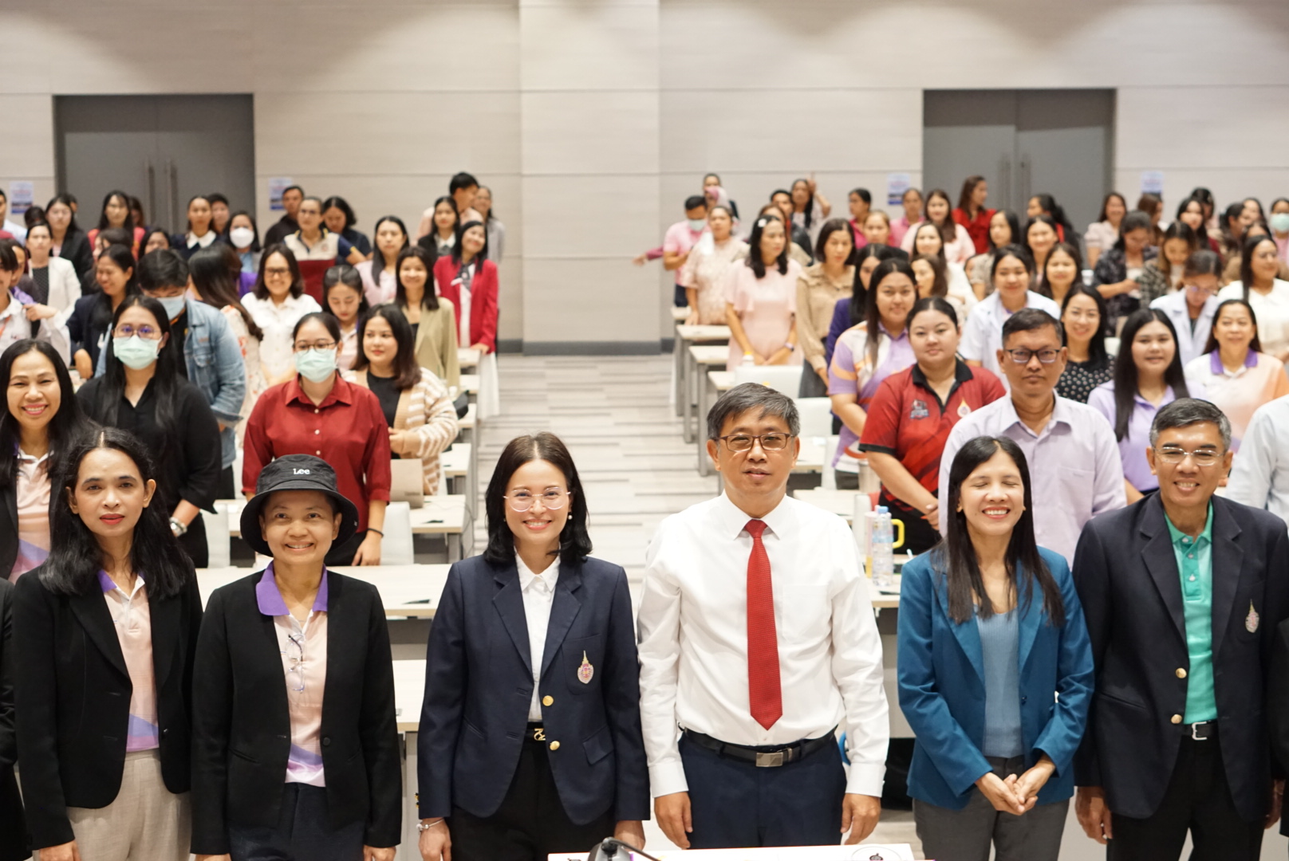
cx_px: 644
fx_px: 2687
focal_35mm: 75
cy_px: 430
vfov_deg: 18.2
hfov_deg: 27.0
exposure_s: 1/80
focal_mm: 50
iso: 2000
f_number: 3.5
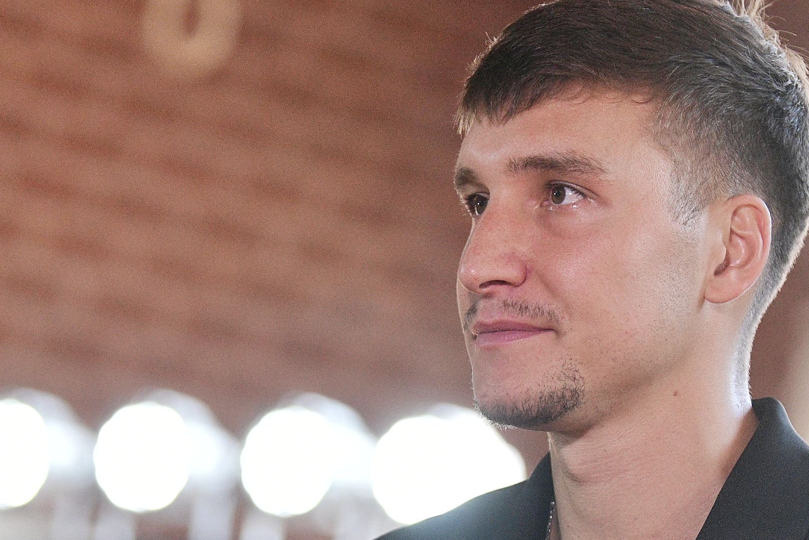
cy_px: 550
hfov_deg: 8.2
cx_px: 456
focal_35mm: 252
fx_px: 5664
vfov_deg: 5.4
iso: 1600
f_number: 2.8
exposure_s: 1/400
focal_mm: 102
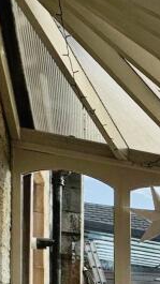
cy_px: 333
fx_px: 445
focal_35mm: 59
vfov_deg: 30.6
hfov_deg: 13.1
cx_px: 419
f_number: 2.2
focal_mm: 2.22
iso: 50
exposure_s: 1/1709
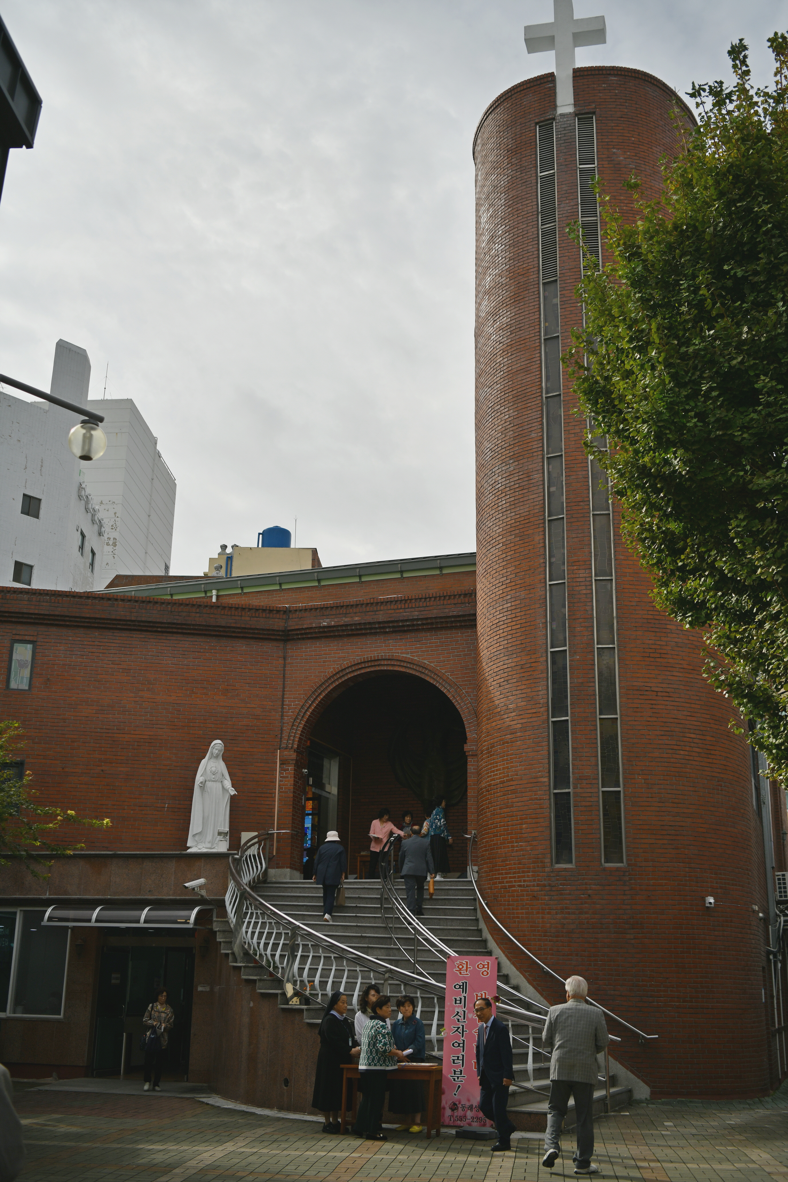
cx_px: 394
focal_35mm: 38
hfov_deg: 35.1
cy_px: 591
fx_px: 1248
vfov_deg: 50.7
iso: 100
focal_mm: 38
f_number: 2.8
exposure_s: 1/6400
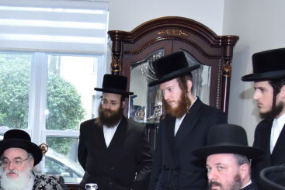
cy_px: 194
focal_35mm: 67
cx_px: 40
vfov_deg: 19.7
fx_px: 531
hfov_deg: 29.1
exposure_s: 1/125
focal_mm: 24
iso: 500
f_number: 4
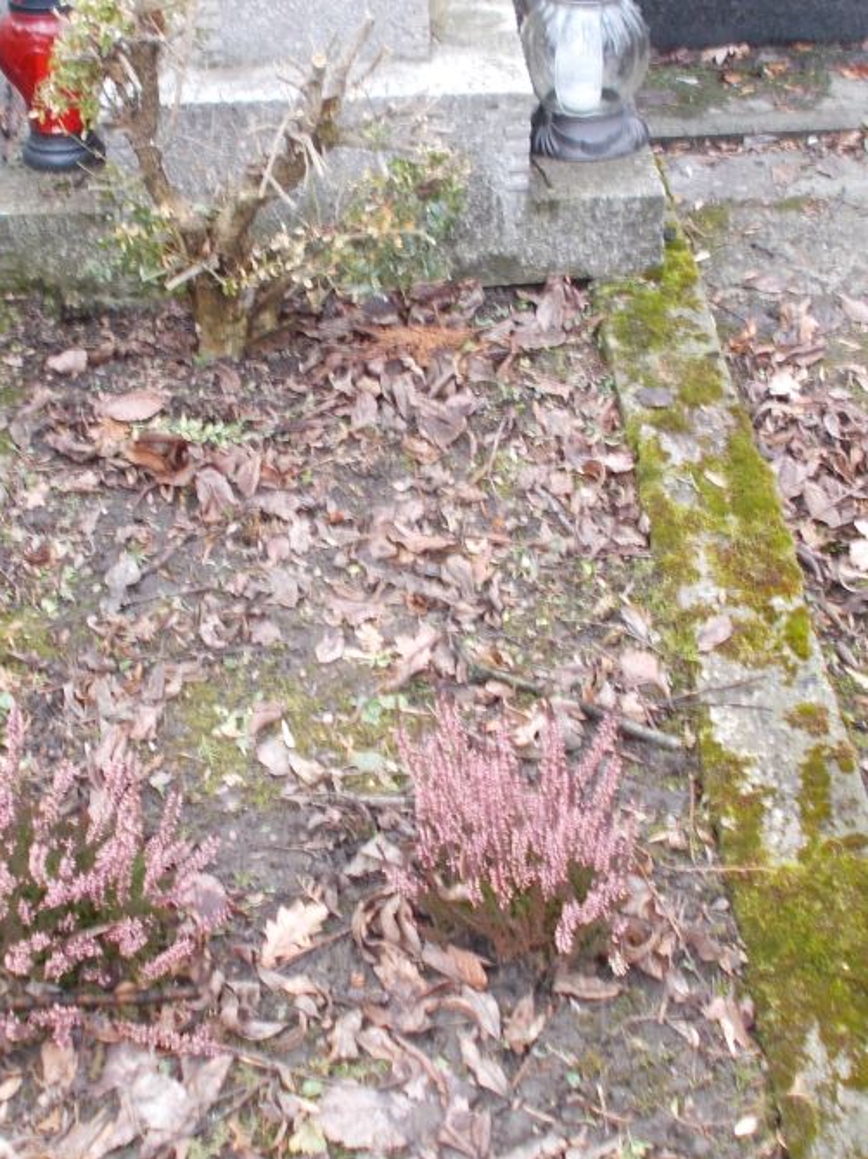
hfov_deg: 27.5
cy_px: 516
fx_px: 1773
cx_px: 372
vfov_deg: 36.1
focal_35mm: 53
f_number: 3.2
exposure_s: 1/25
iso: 80
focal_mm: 4.6
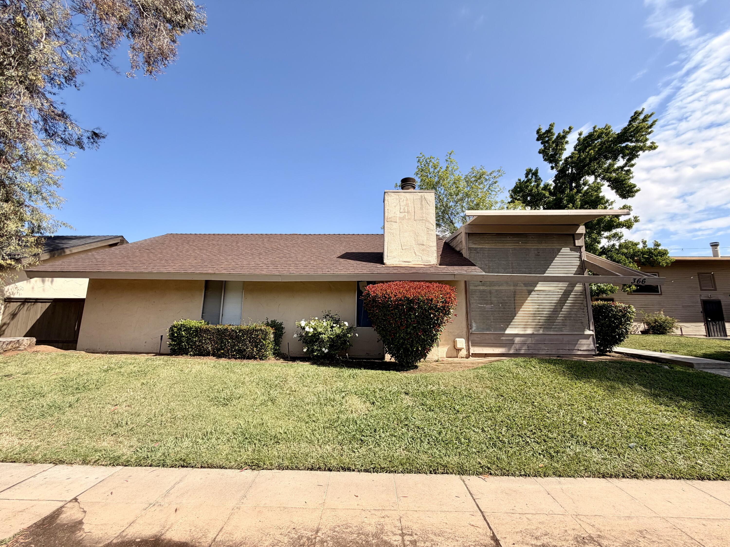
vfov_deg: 85.7
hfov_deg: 102.1
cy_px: 274
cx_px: 365
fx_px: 295
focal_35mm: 14
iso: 25
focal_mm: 2.22
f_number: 2.2
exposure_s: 1/770
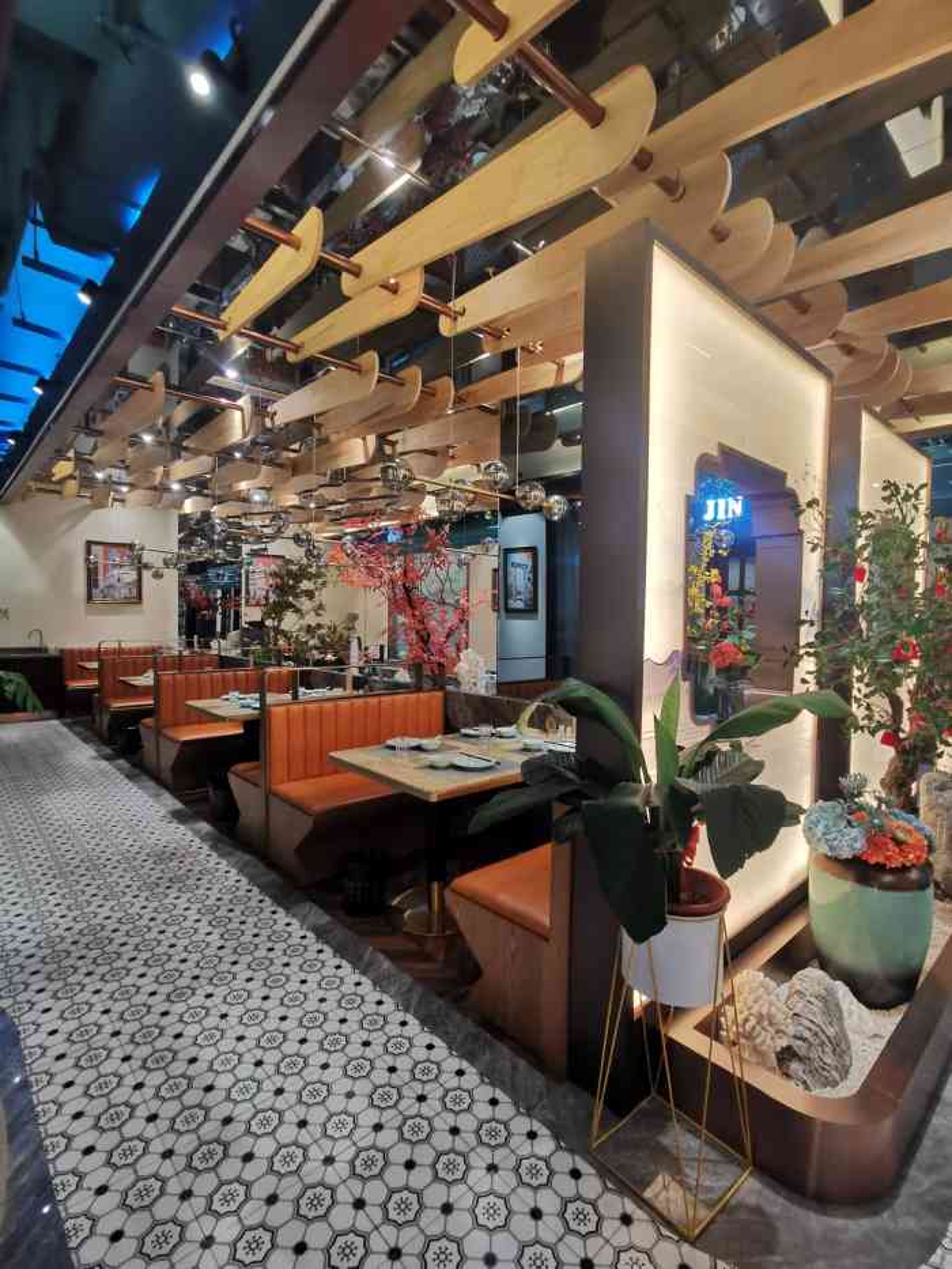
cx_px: 476
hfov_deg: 74.7
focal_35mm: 17
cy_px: 634
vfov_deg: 91.0
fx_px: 623
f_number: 2.2
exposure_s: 1/33.3
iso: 320
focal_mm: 2.26
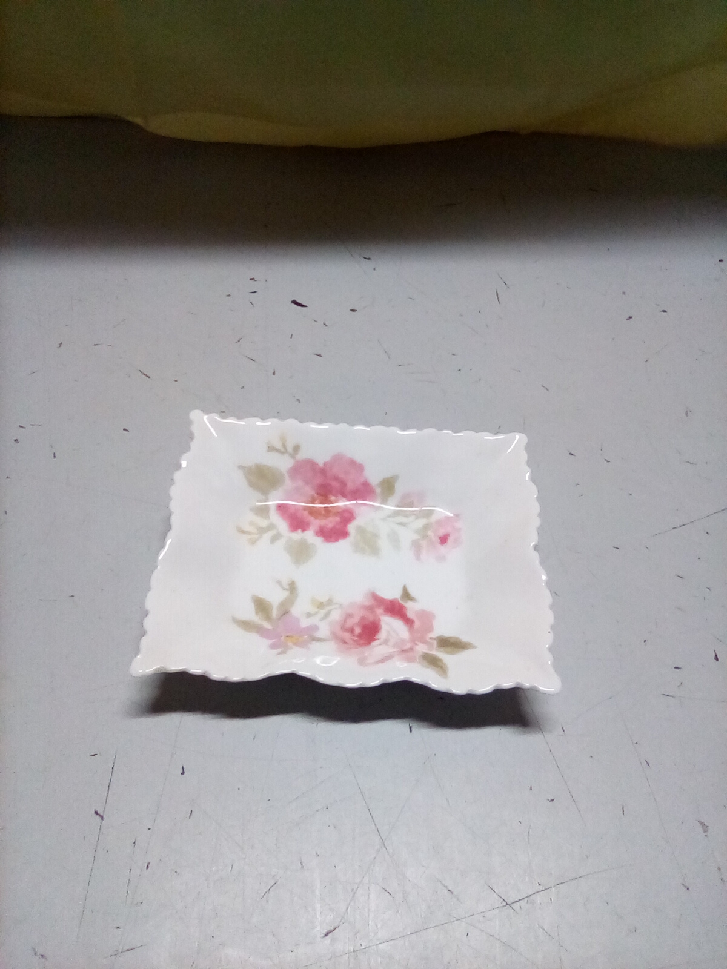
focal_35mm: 28
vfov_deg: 63.4
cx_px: 364
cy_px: 484
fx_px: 784
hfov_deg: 49.7
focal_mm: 2.27
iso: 131
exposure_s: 1/25
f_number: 2.2
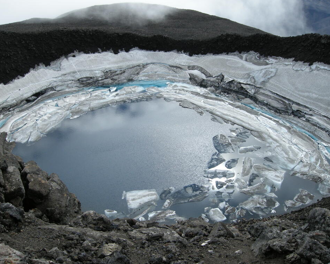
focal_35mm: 37
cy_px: 132
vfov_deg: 40.1
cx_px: 170
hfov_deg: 49.1
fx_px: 361
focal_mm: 7.5
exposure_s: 1/280
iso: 100
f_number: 5.4
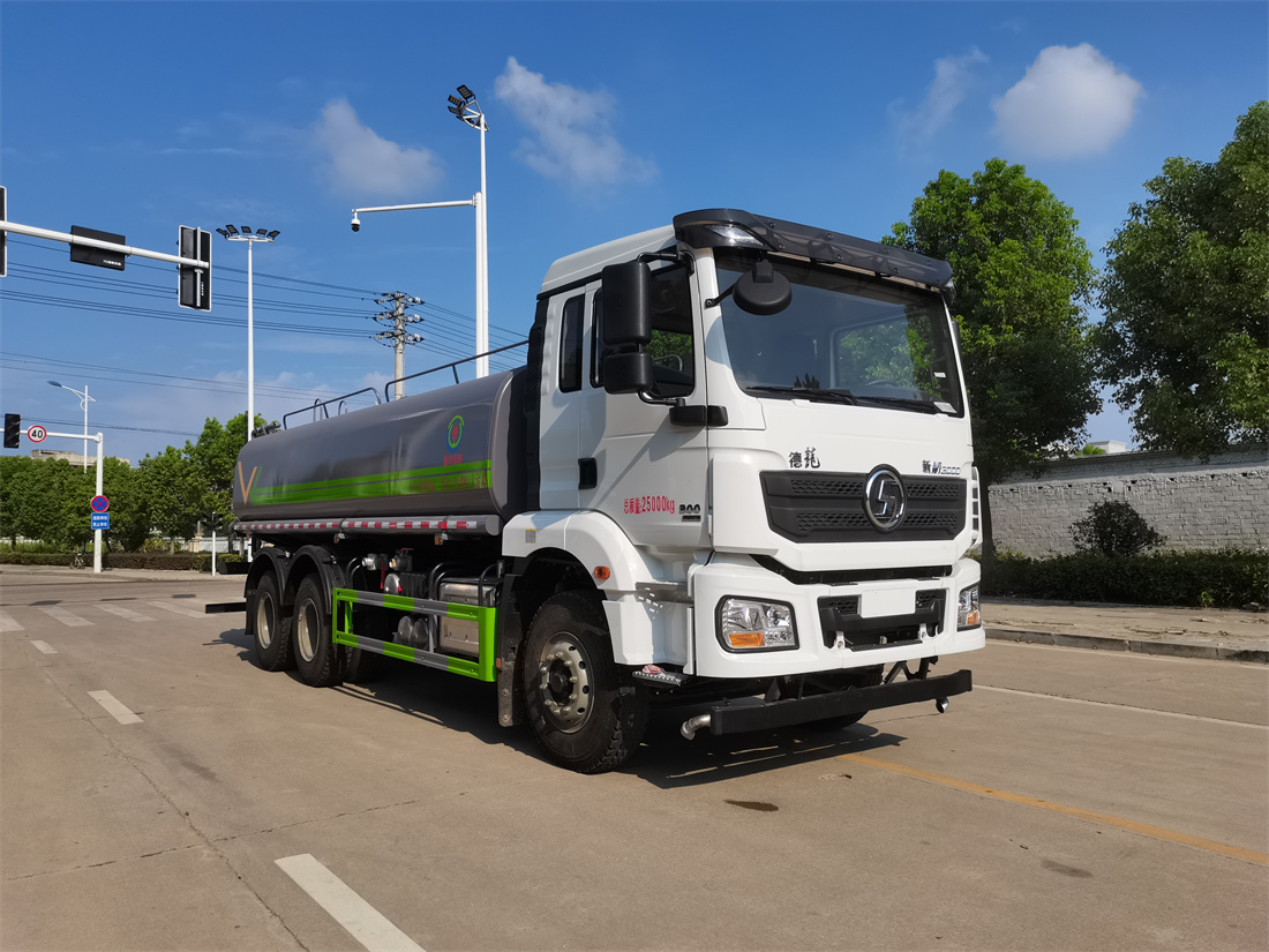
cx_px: 634
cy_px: 476
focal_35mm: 26
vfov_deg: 53.1
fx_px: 953
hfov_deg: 67.3
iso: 50
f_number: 1.8
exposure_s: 1/1927
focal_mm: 5.58
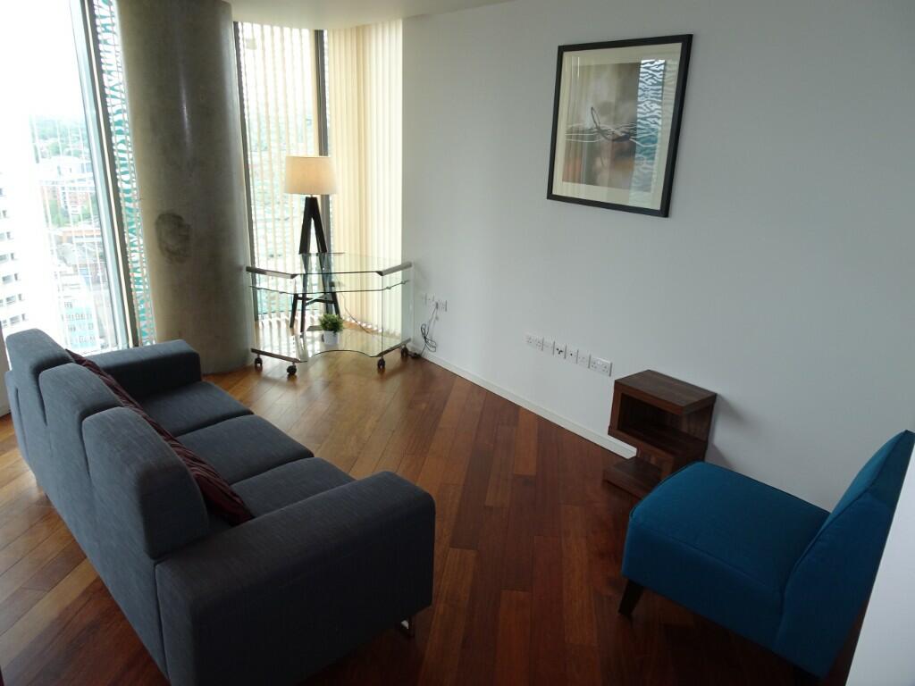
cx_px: 458
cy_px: 343
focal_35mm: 24
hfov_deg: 71.6
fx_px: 634
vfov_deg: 56.8
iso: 80
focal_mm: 4.1
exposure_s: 1/30
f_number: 3.5
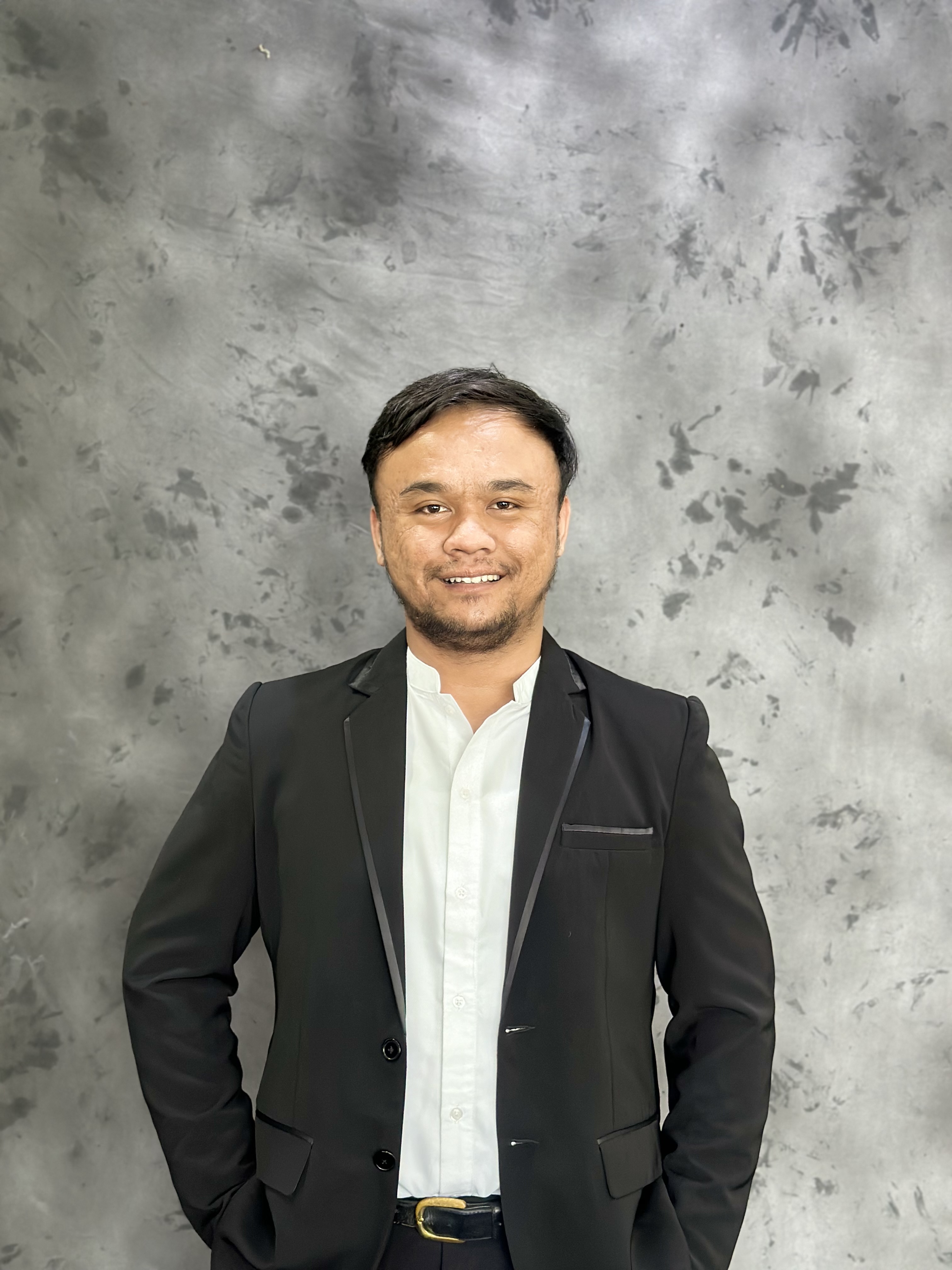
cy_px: 635
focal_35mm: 48
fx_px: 1760
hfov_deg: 30.3
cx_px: 476
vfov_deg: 39.7
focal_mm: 6.86
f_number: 1.78
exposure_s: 1/60
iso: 320
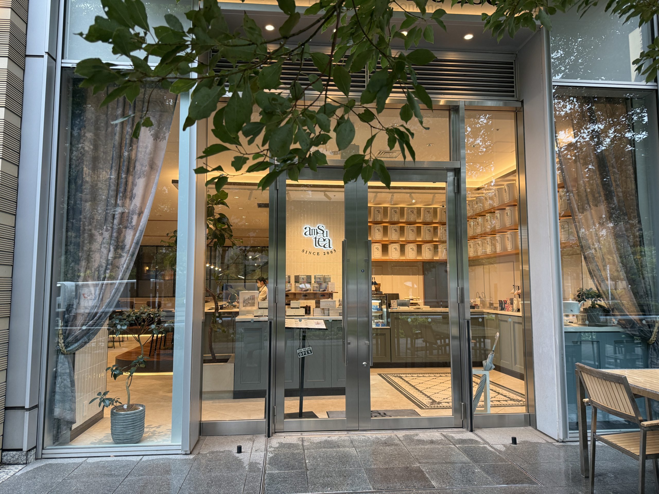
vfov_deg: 56.8
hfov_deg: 71.6
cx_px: 330
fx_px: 457
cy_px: 247
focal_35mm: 24
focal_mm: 6.76
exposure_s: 1/100
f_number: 1.78
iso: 200
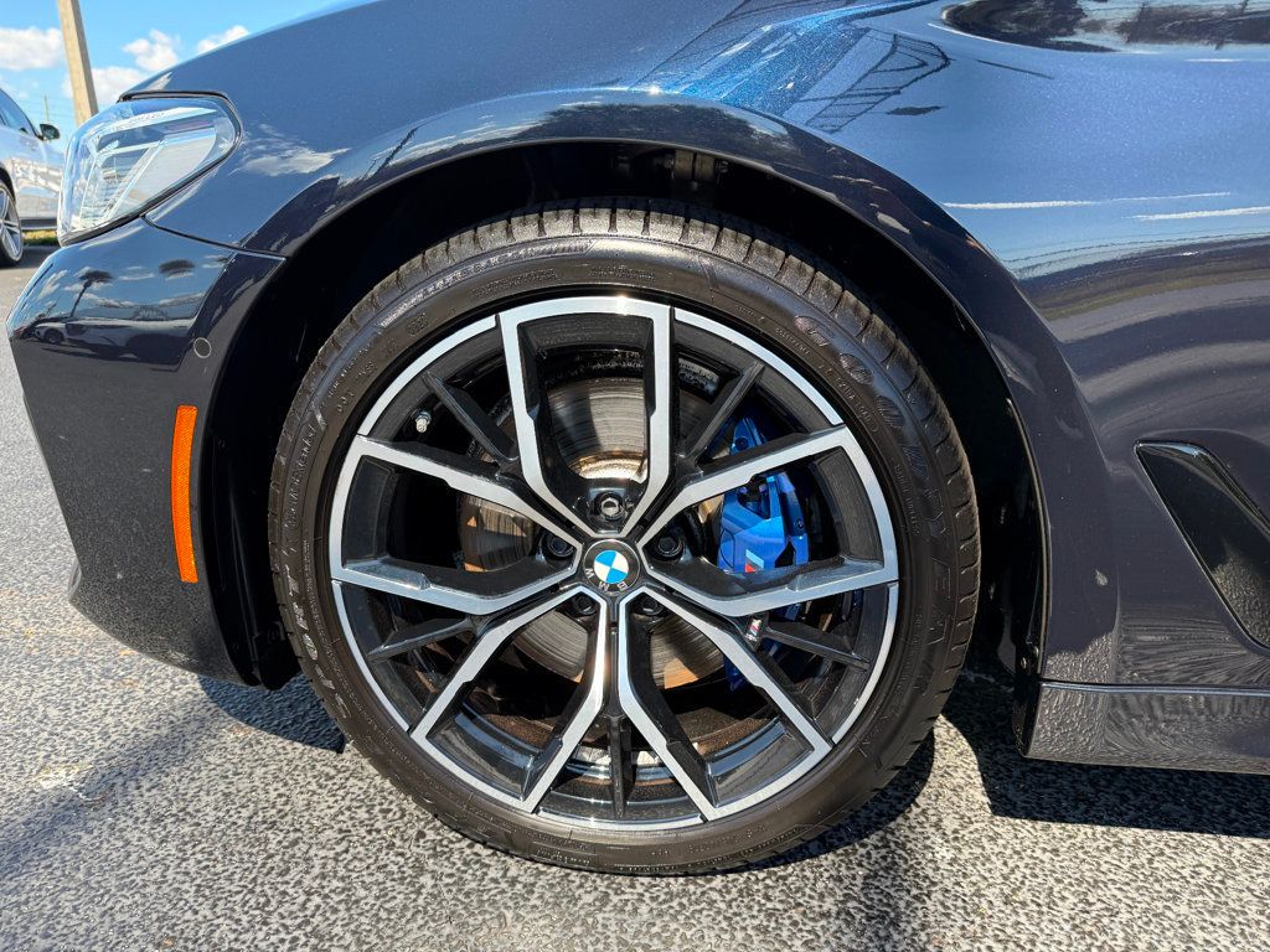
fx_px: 881
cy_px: 476
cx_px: 635
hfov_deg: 71.6
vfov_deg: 56.8
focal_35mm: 24
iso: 100
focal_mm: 6.76
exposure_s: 1/920
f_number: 1.78
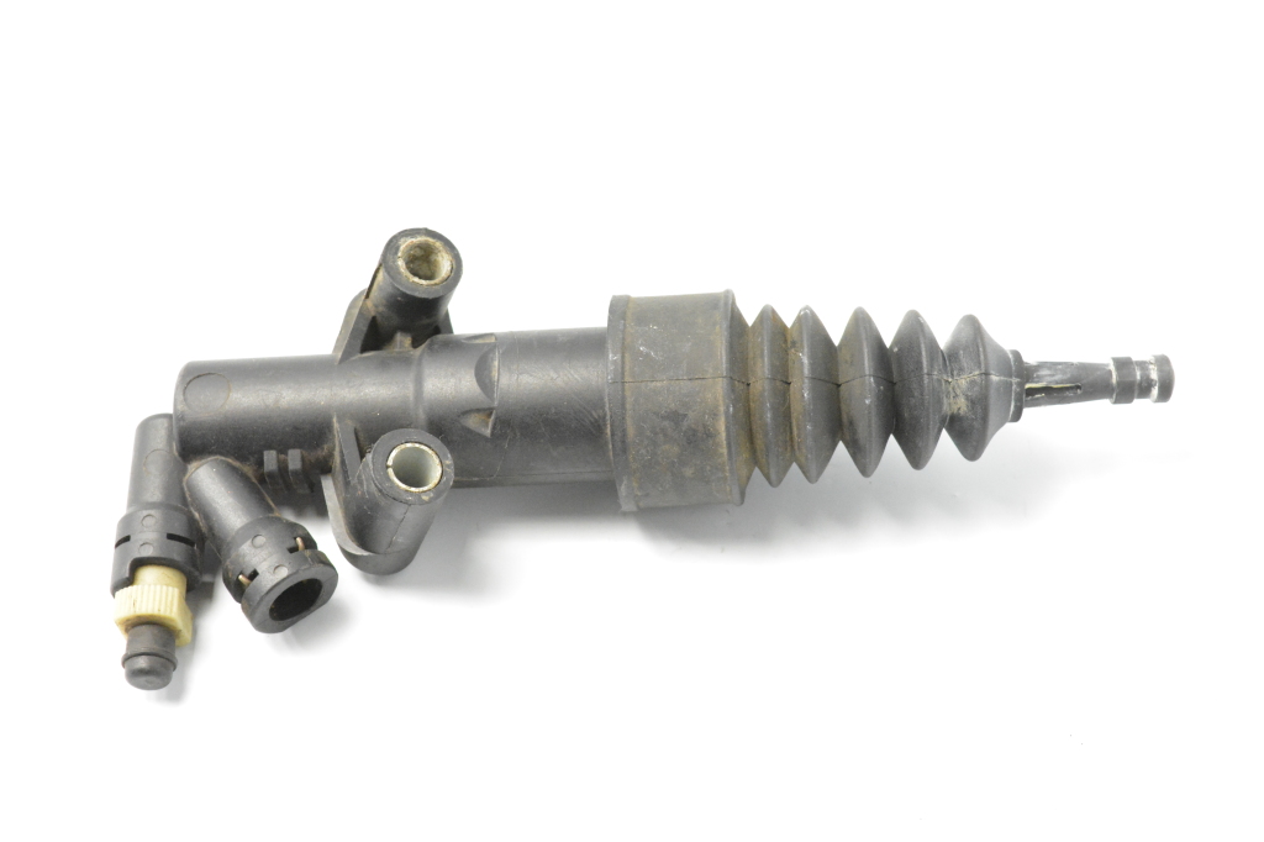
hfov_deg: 24.6
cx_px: 632
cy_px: 421
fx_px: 2896
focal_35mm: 82
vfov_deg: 16.5
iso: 6400
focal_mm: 55
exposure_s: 1/250
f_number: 8
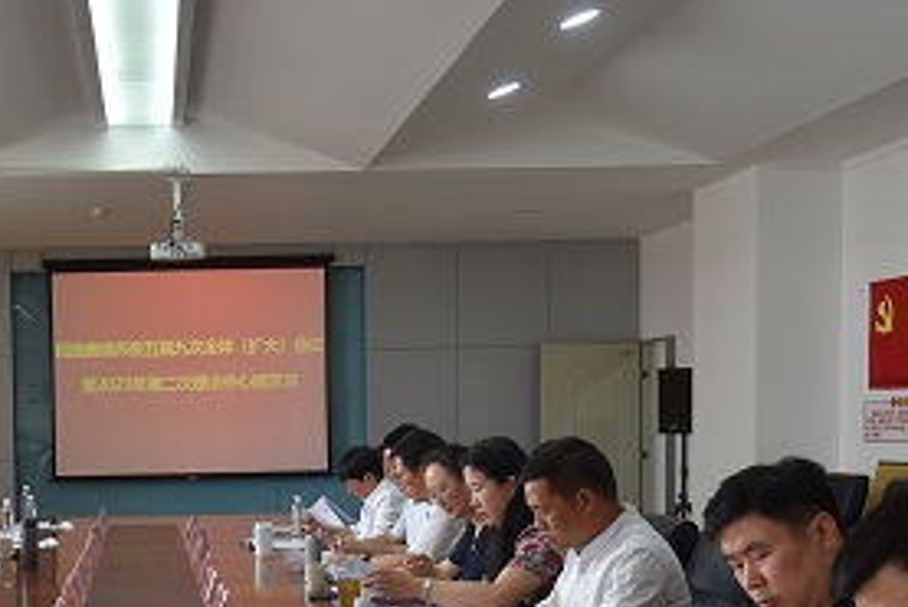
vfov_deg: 20.5
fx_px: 1640
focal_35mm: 65
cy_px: 541
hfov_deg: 29.9
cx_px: 134
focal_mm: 30
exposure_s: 1/100
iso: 400
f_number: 5
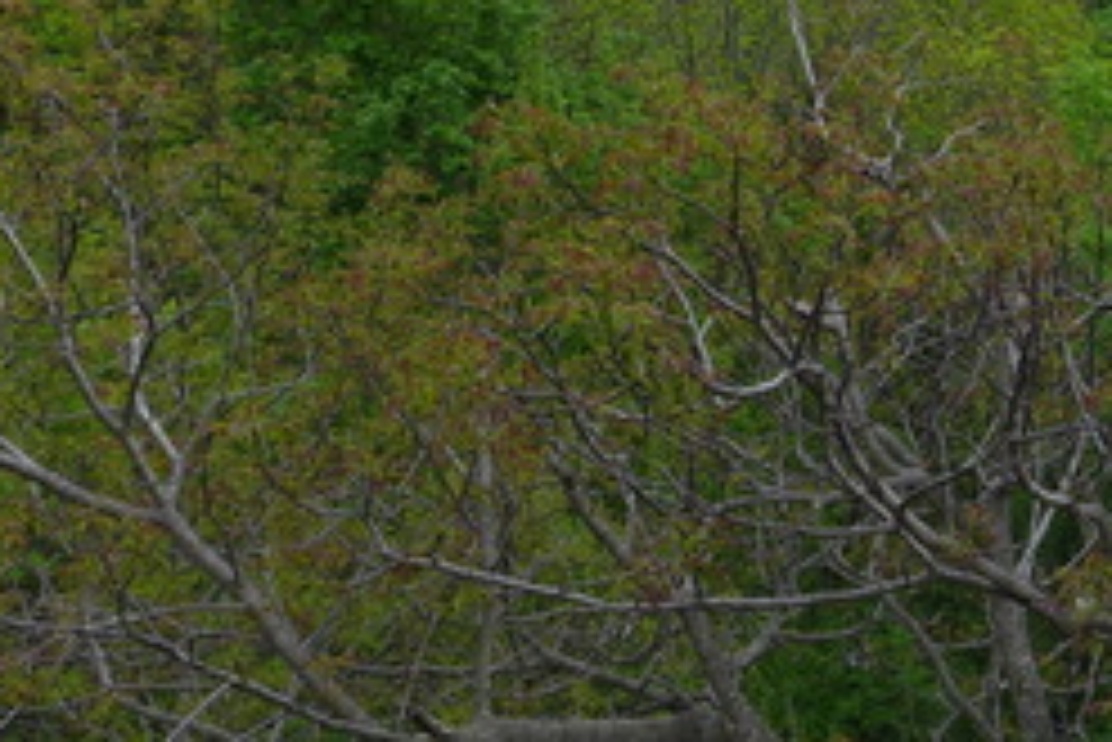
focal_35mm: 70
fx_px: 2163
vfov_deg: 18.3
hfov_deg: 23.7
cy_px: -180
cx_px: 1614
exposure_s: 1/320
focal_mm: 4.7
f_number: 2.8
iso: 80
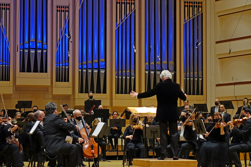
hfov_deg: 17.2
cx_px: 126
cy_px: 84
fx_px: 830
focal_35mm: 119
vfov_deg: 11.5
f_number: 2.8
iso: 640
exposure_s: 1/125
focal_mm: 43.62
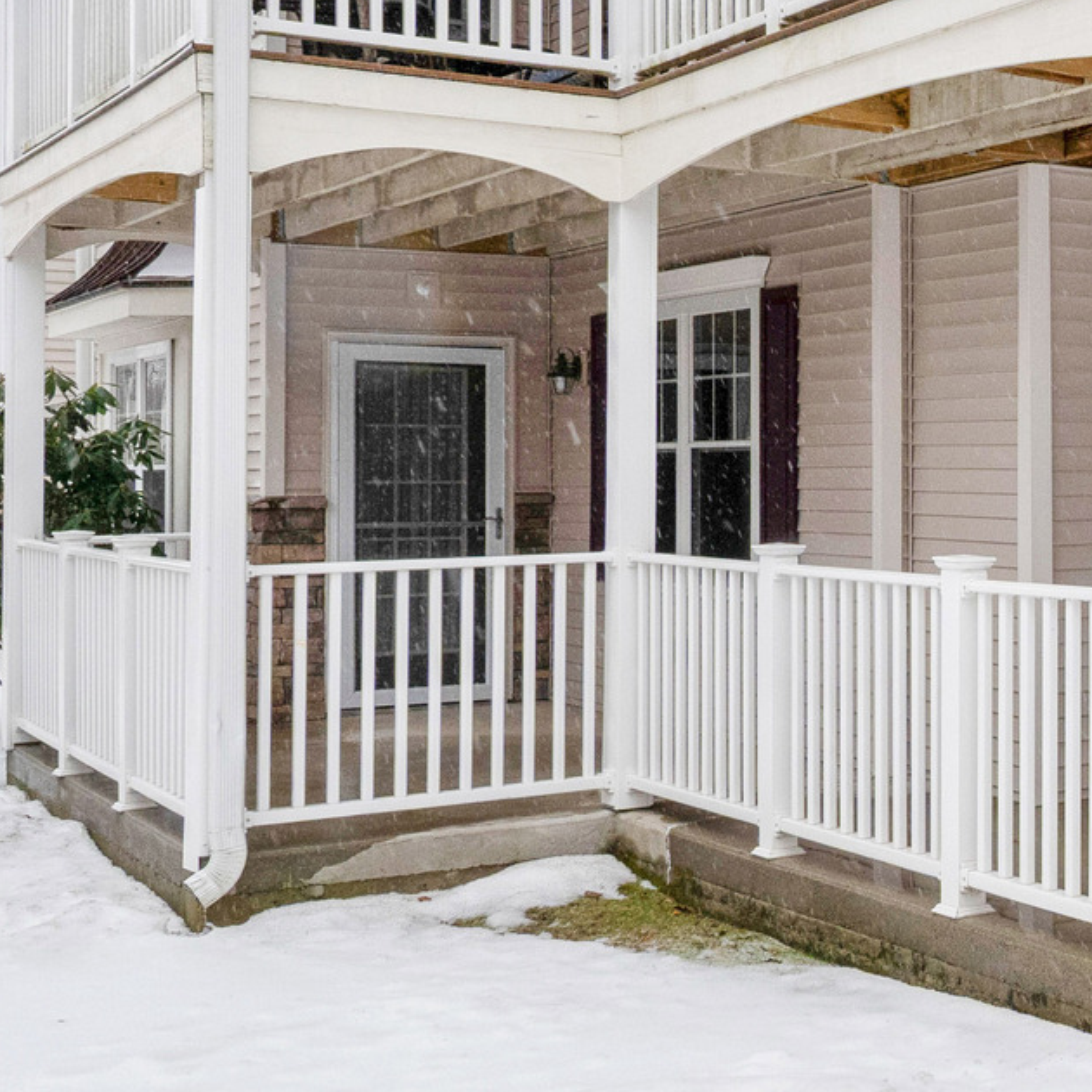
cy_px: 385
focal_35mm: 58
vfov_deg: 29.4
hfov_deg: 25.5
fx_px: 2070
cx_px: 1409
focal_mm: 14
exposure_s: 1/500
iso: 640
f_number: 9
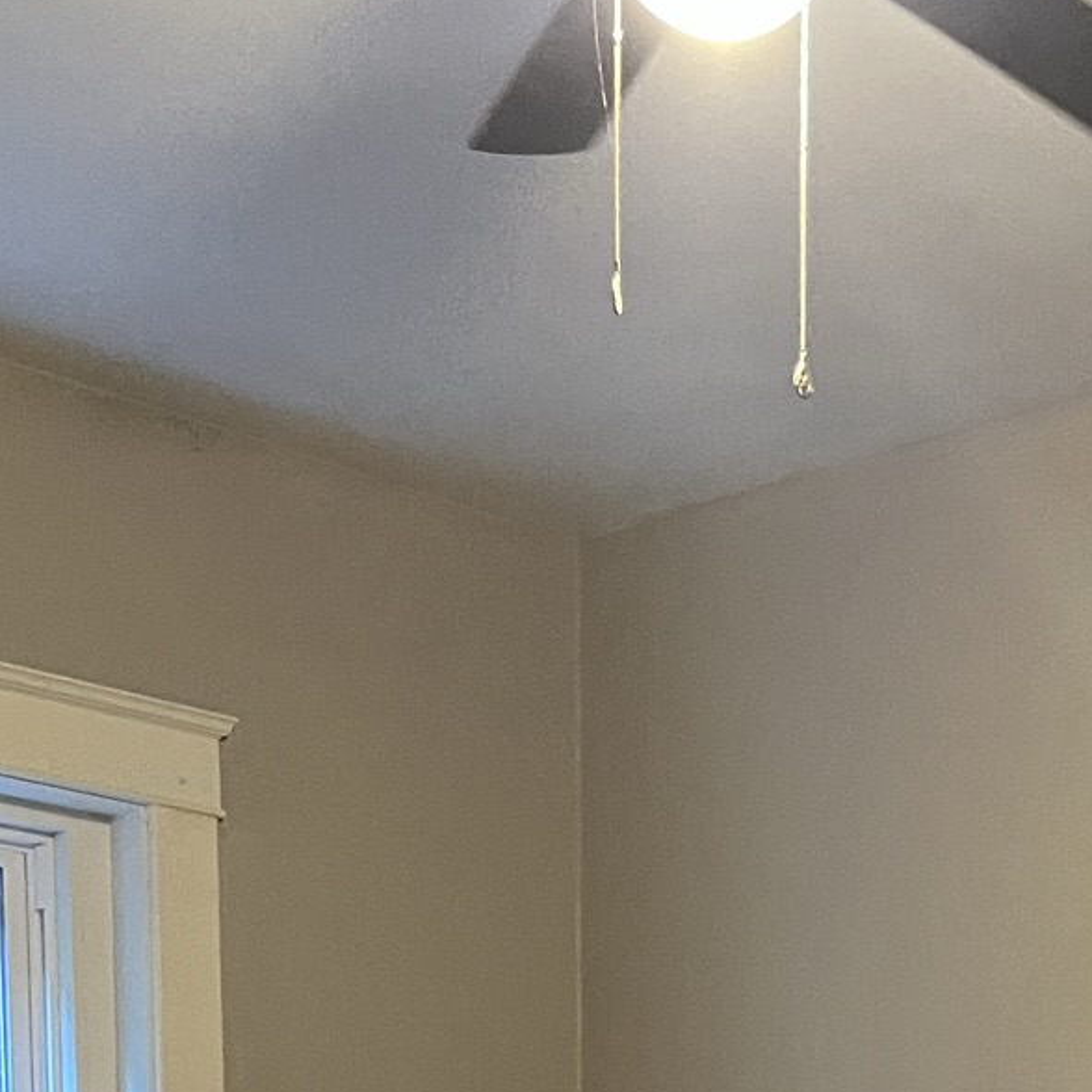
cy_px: 1876
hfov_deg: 20.8
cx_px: 1157
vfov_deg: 18.0
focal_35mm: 80
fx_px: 2855
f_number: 1.6
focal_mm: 5.1
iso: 500
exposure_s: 1/30
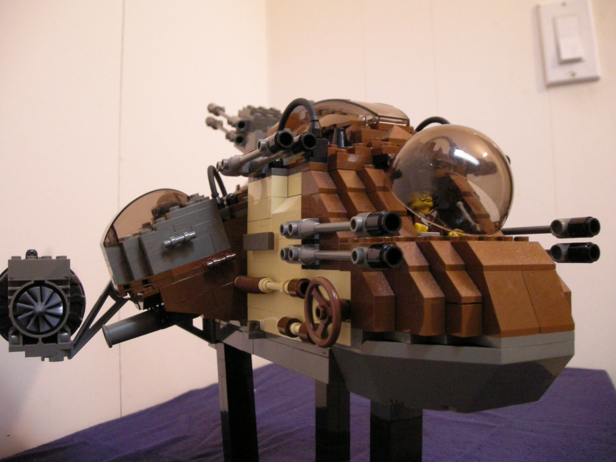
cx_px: 308
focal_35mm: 35
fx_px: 623
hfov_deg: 52.6
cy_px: 231
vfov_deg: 40.7
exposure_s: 1/16.1
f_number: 2.8
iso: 400
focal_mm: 5.7
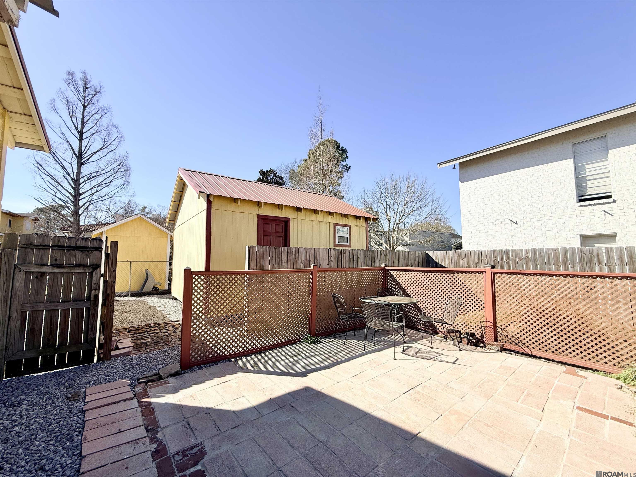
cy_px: 238
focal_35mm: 14
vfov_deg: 85.7
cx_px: 318
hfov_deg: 102.1
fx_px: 257
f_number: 2.2
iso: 50
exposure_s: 1/1259
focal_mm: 2.22
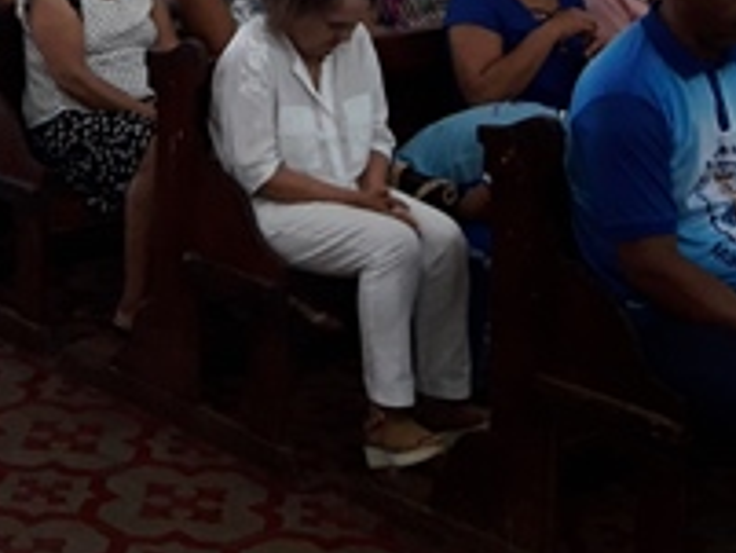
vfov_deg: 15.9
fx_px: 1893
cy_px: -117
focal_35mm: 89
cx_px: 33
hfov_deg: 21.4
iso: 160
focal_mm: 3.7
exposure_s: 1/30
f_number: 1.9
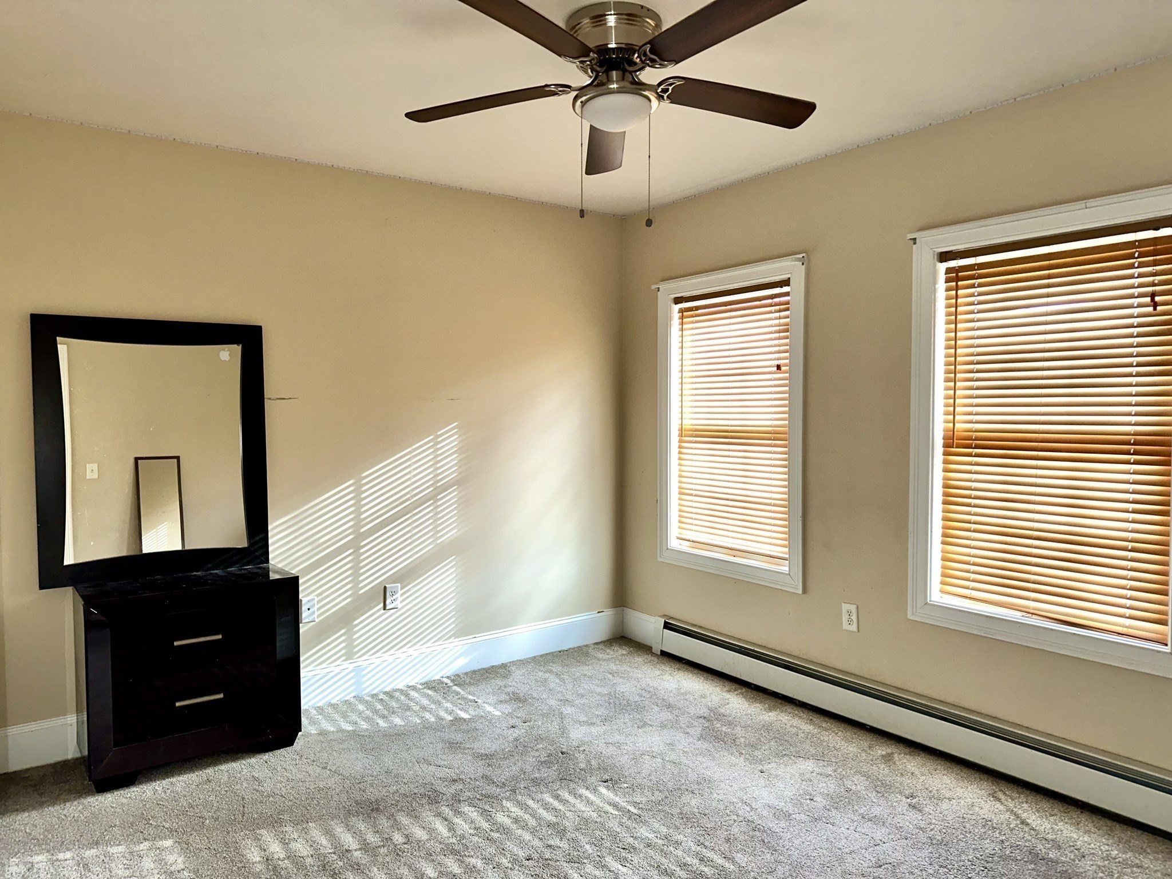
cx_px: 586
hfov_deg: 71.6
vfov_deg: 56.8
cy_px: 440
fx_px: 813
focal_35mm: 24
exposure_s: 1/33
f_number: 1.78
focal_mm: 6.86
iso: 100
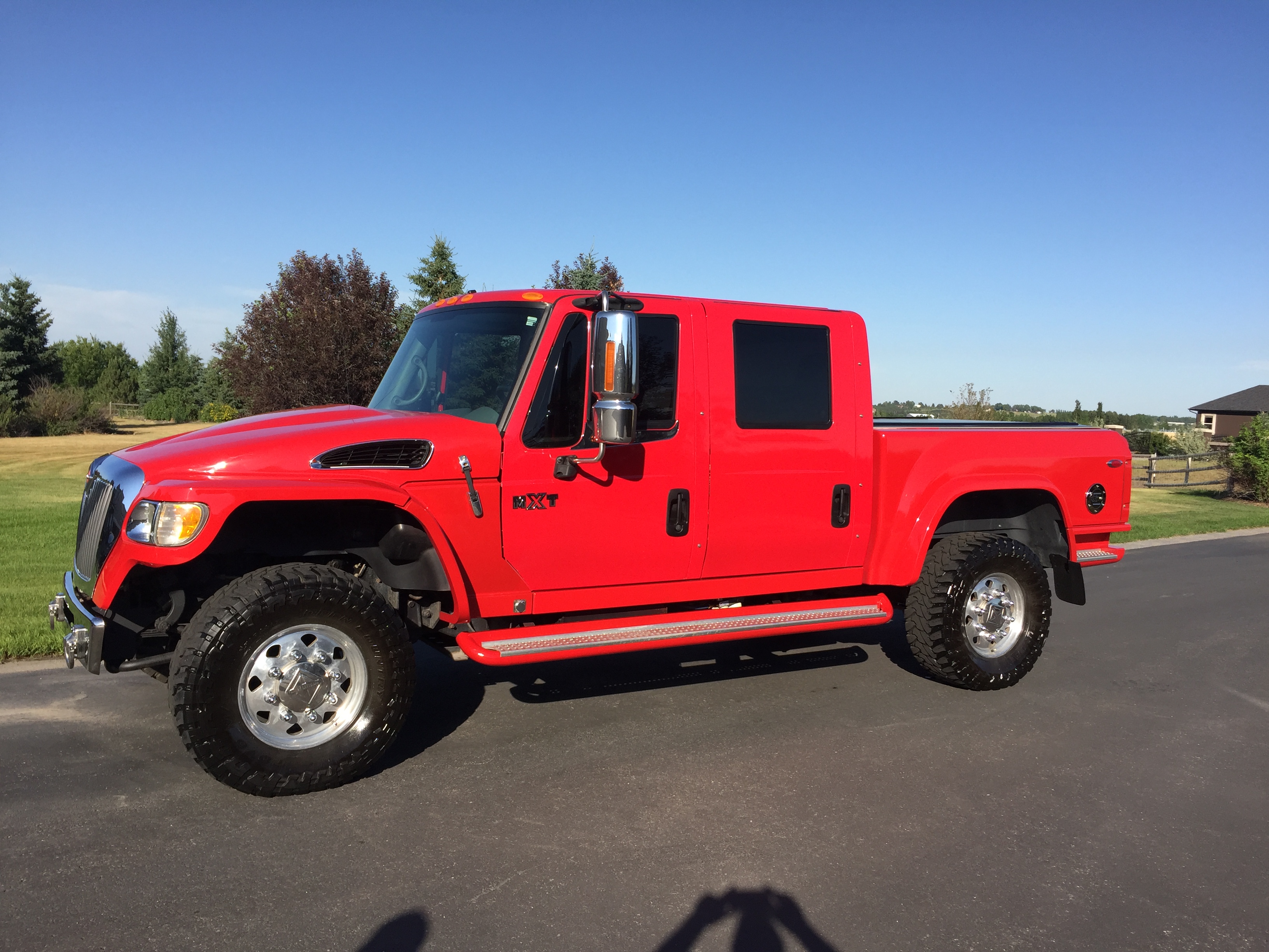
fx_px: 1063
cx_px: 634
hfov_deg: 61.7
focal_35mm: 29
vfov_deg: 48.2
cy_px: 476
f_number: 2.2
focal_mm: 4.15
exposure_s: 1/1364
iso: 32
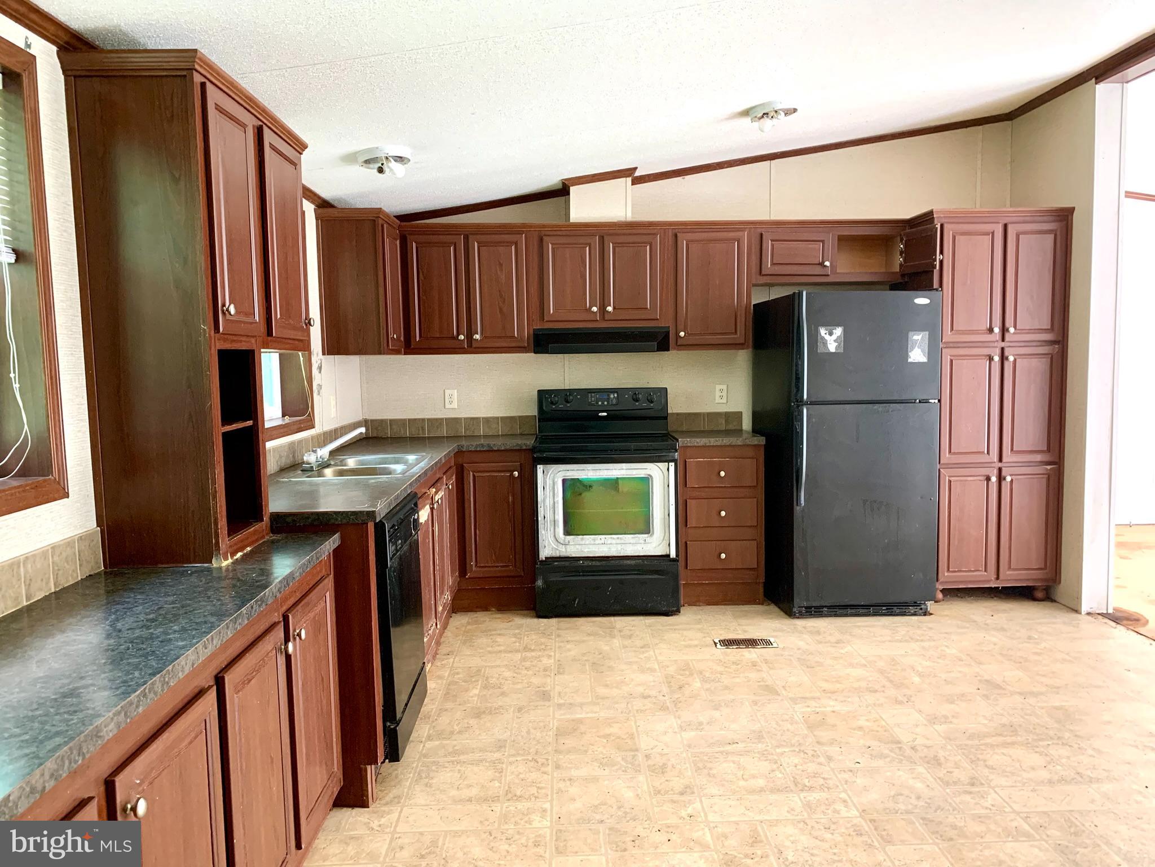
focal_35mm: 26
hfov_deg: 67.3
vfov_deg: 53.1
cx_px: 578
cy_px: 434
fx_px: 868
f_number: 1.8
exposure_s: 1/60
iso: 200
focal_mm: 4.25
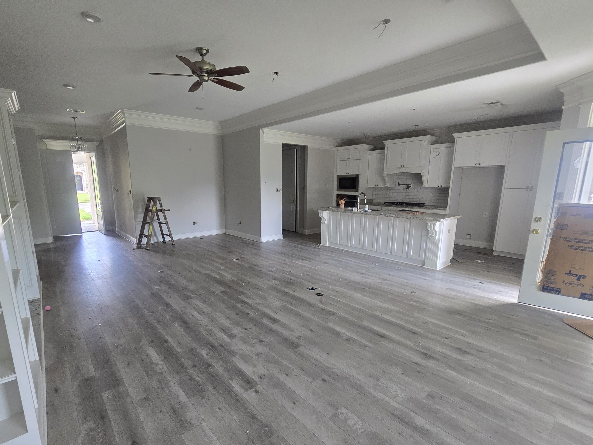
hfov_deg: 98.0
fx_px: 257
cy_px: 236
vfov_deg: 81.7
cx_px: 278
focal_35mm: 15
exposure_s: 1/60
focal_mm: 2.2
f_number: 2.2
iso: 320
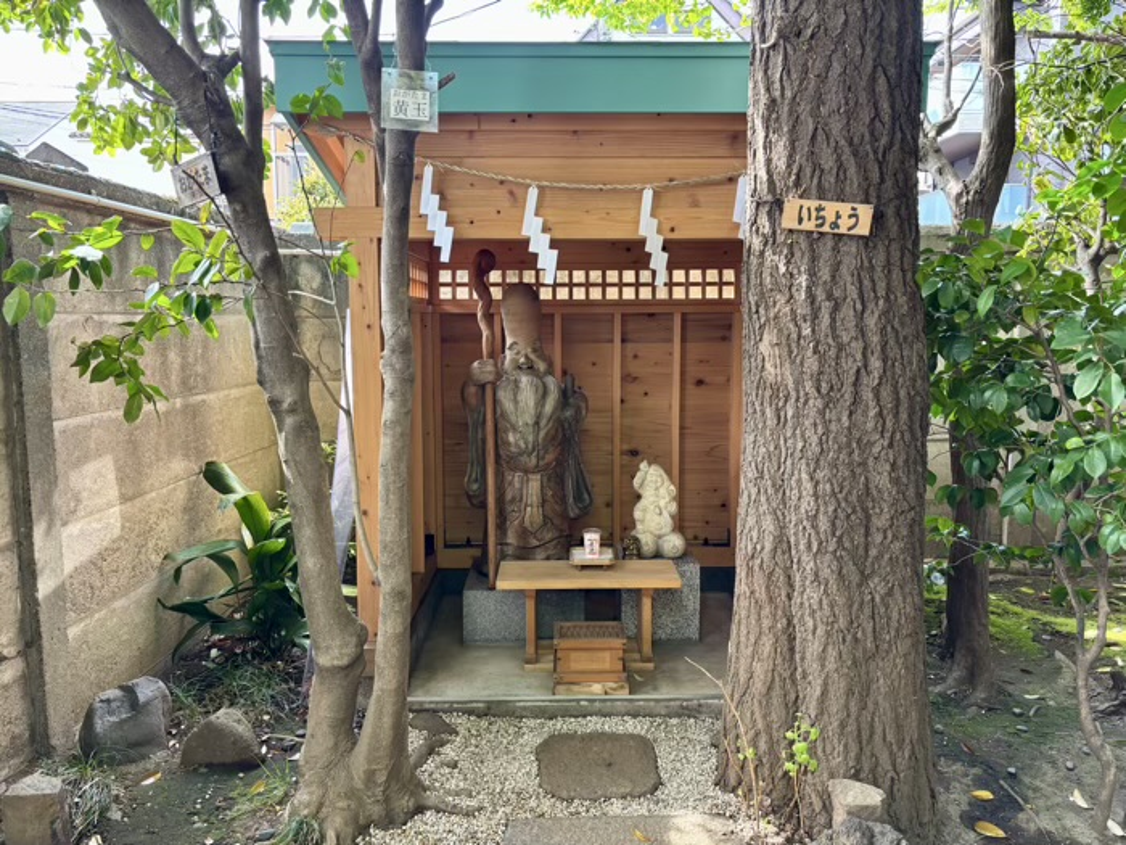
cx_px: 563
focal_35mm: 26
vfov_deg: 53.1
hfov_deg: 67.3
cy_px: 422
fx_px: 846
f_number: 1.6
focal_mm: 5.96
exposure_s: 1/121
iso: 100
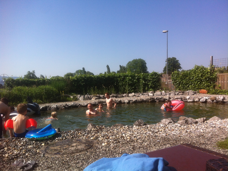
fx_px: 230
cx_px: 114
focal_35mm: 35
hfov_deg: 52.7
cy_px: 86
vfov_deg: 40.6
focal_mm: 3.85
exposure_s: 1/1371
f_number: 2.8
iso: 80
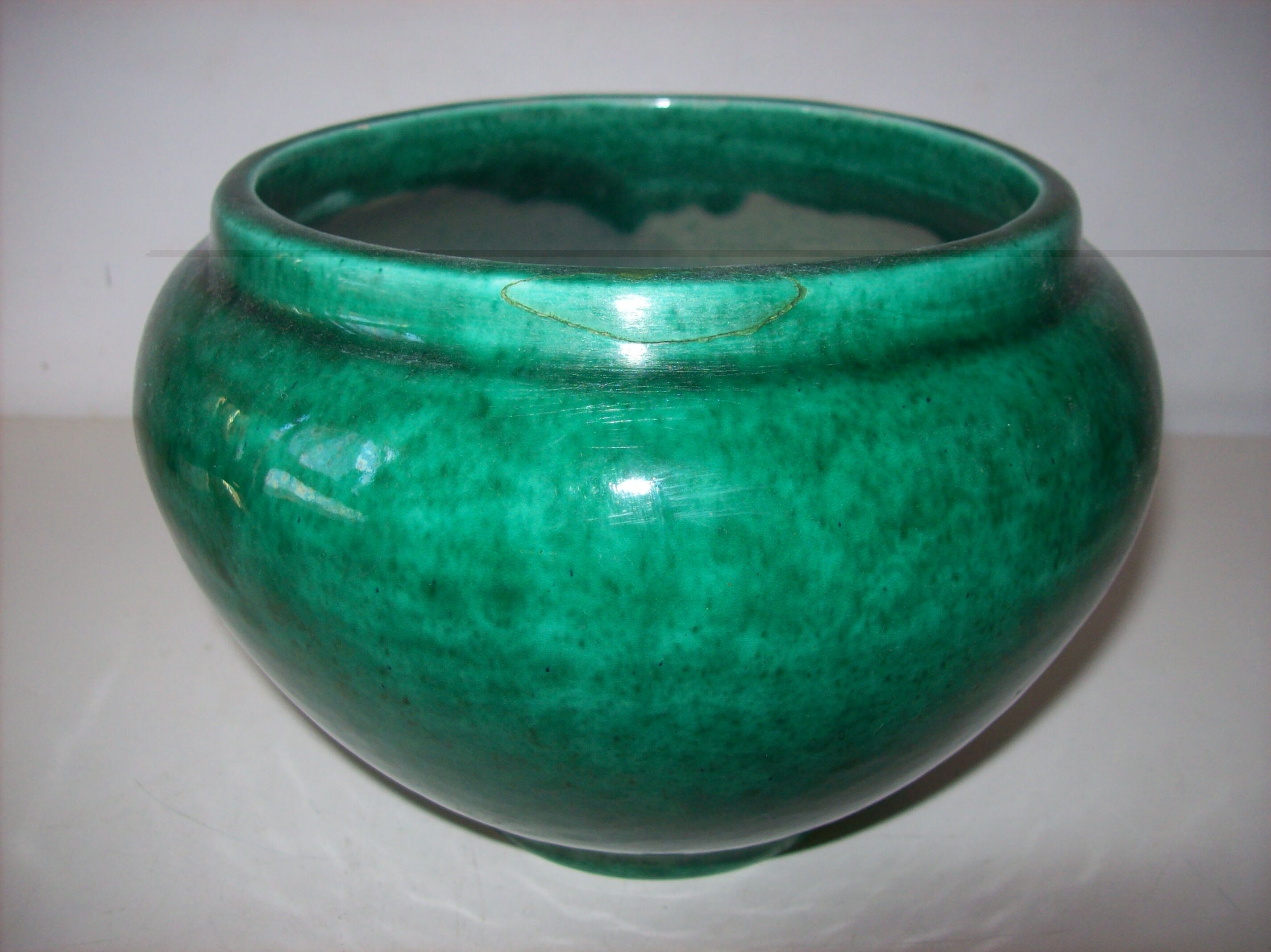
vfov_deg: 39.6
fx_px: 1321
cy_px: 476
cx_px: 636
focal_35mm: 36
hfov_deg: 51.4
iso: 80
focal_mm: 6
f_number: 2.7
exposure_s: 1/64
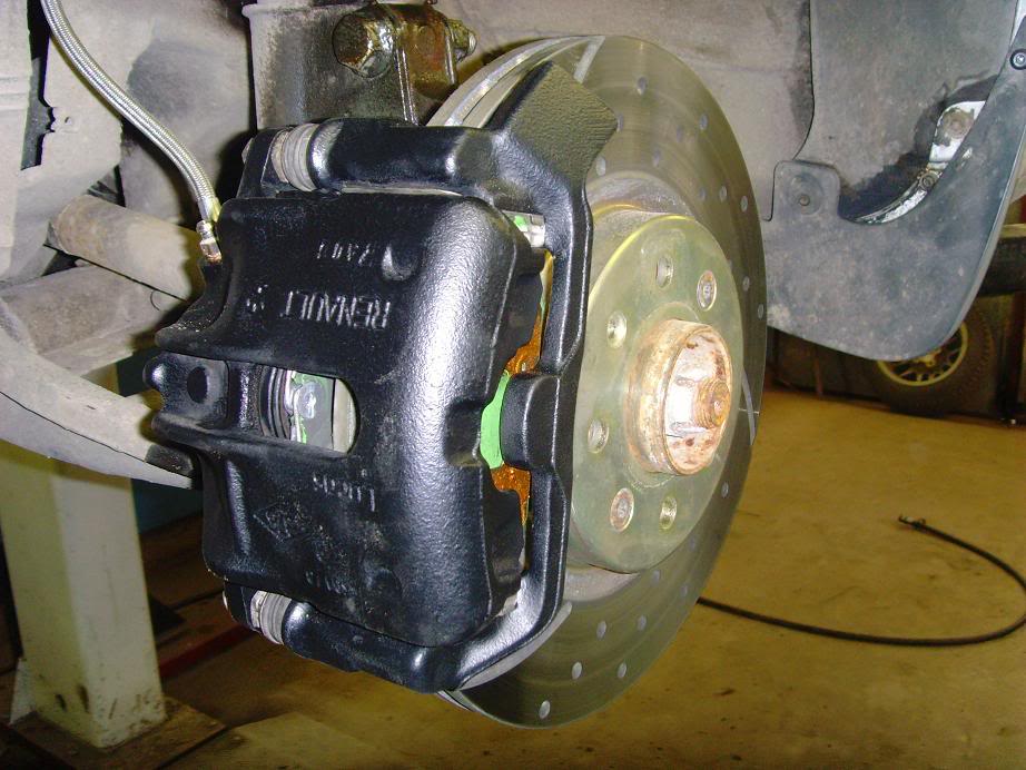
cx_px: 513
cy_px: 385
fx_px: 1156
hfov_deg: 47.9
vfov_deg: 36.8
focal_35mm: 39
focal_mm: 6.6
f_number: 3.5
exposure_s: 1/45
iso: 200
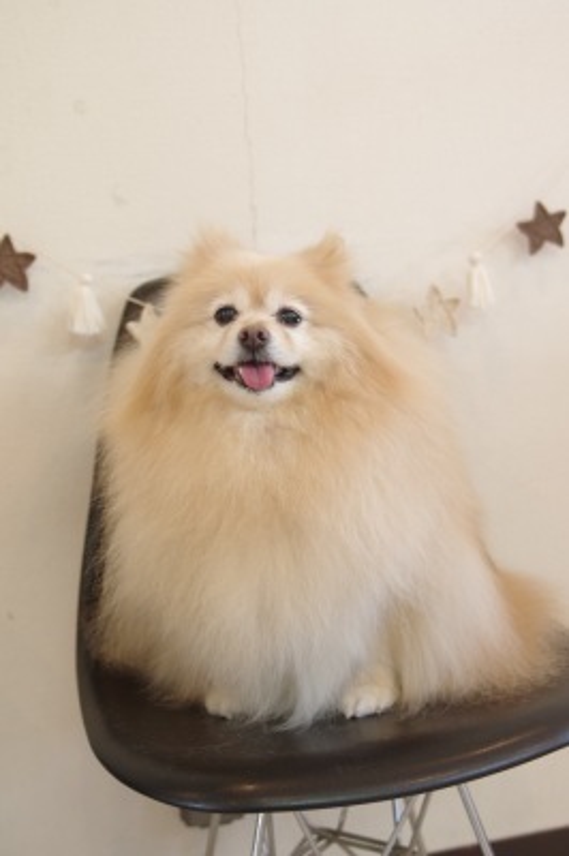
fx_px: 1164
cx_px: 284
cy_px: 428
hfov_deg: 27.5
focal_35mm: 49
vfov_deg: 40.4
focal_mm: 33
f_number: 2.8
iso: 400
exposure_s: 1/60
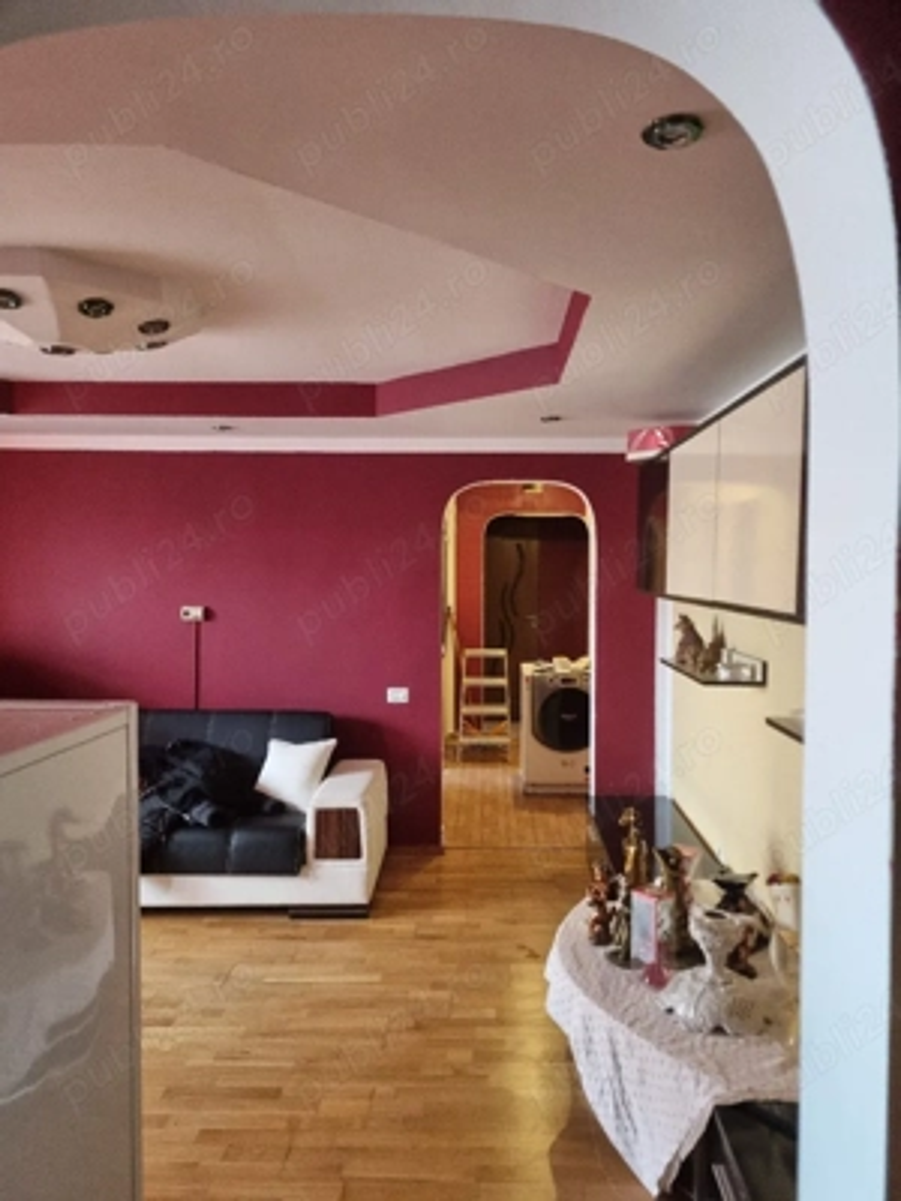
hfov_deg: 53.1
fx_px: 902
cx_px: 450
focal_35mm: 26
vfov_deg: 67.3
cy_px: 600
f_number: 1.8
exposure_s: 1/50
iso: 640
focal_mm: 5.4
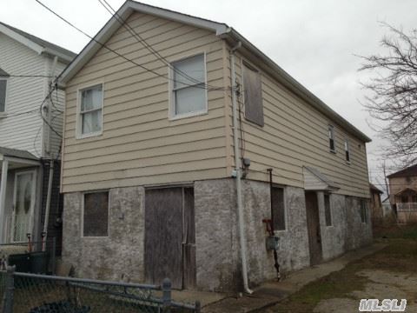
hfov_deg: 55.4
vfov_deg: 42.9
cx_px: 208
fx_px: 398
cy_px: 156
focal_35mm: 33
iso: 50
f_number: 2.4
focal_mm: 4.13
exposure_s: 1/420
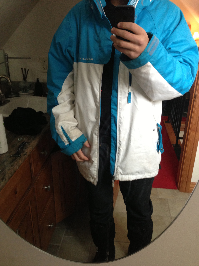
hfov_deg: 42.9
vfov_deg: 55.4
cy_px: 133
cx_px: 100
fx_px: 253
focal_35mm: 33
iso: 160
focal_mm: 4.13
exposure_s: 1/20
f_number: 2.4
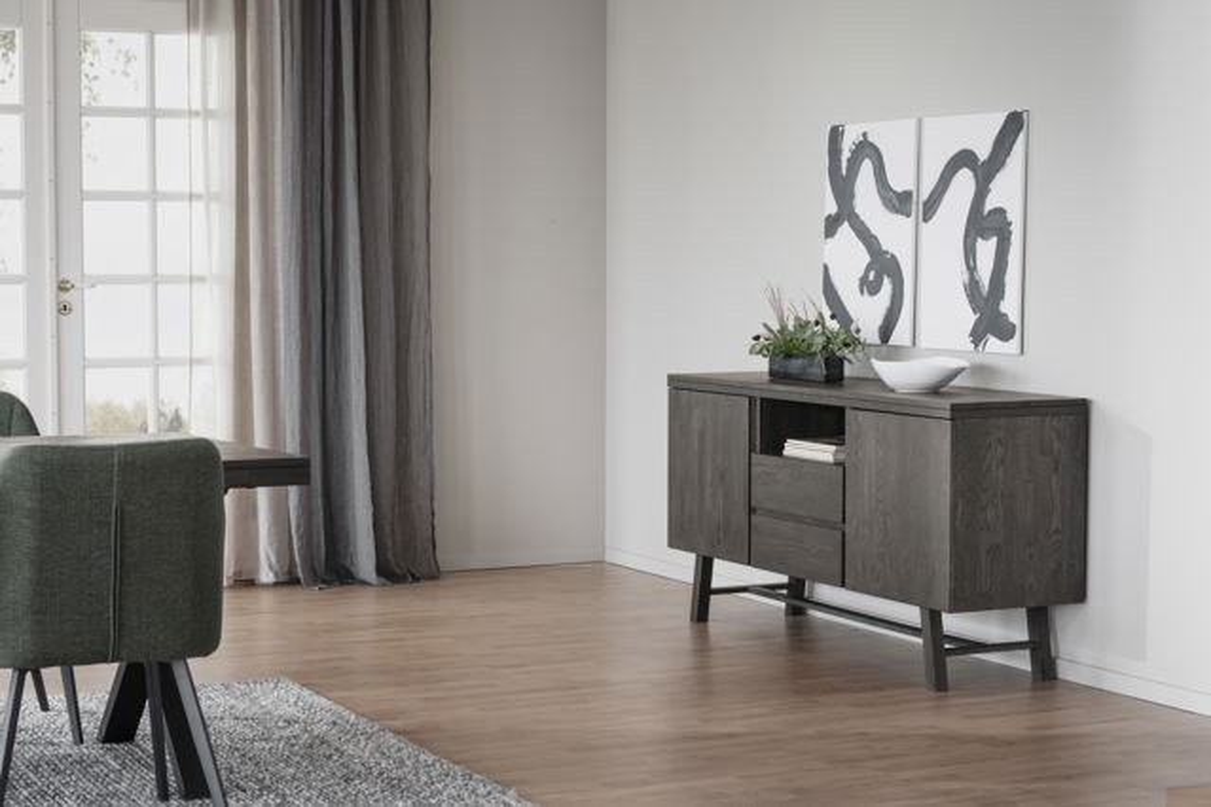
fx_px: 2287
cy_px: 404
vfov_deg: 20.0
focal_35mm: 68
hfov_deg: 29.7
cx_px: 606
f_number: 9
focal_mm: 68
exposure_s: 1
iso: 250
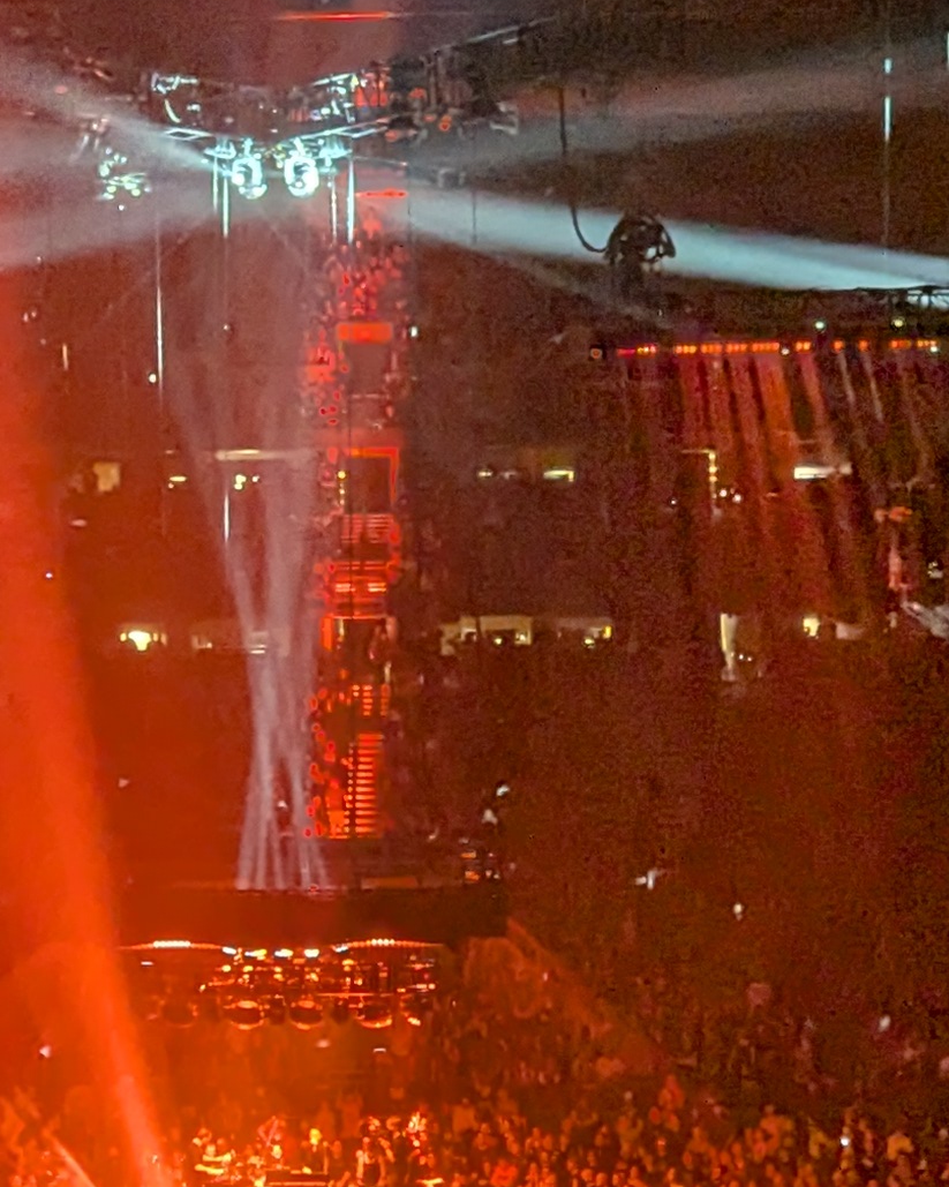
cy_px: 765
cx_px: 351
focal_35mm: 62
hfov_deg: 24.5
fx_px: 2177
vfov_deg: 30.3
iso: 198
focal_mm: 2.35
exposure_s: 1/24.4
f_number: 2.2
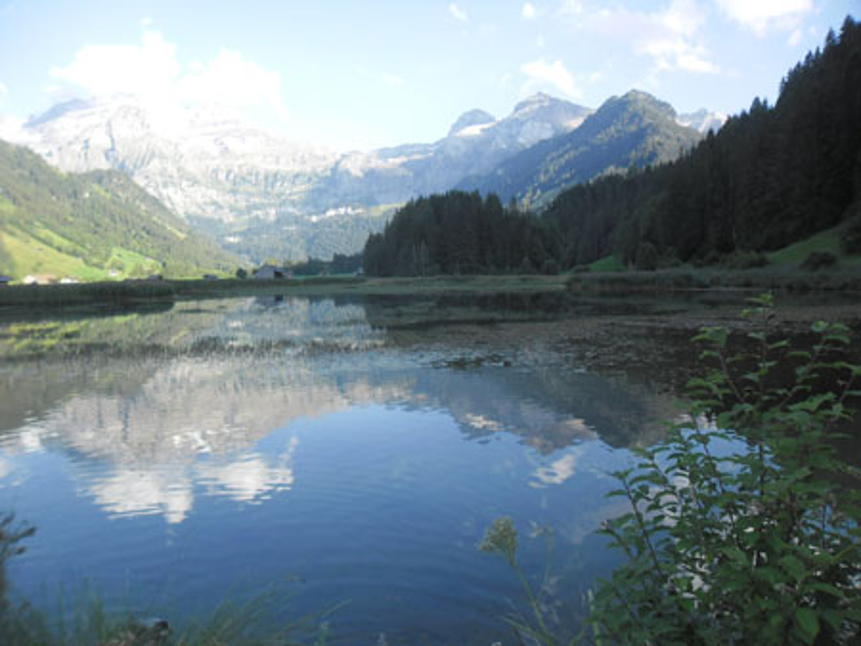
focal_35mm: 27
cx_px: 430
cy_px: 323
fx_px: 672
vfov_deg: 51.4
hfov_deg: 65.3
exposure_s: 1/145
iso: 80
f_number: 3.5
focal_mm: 4.9
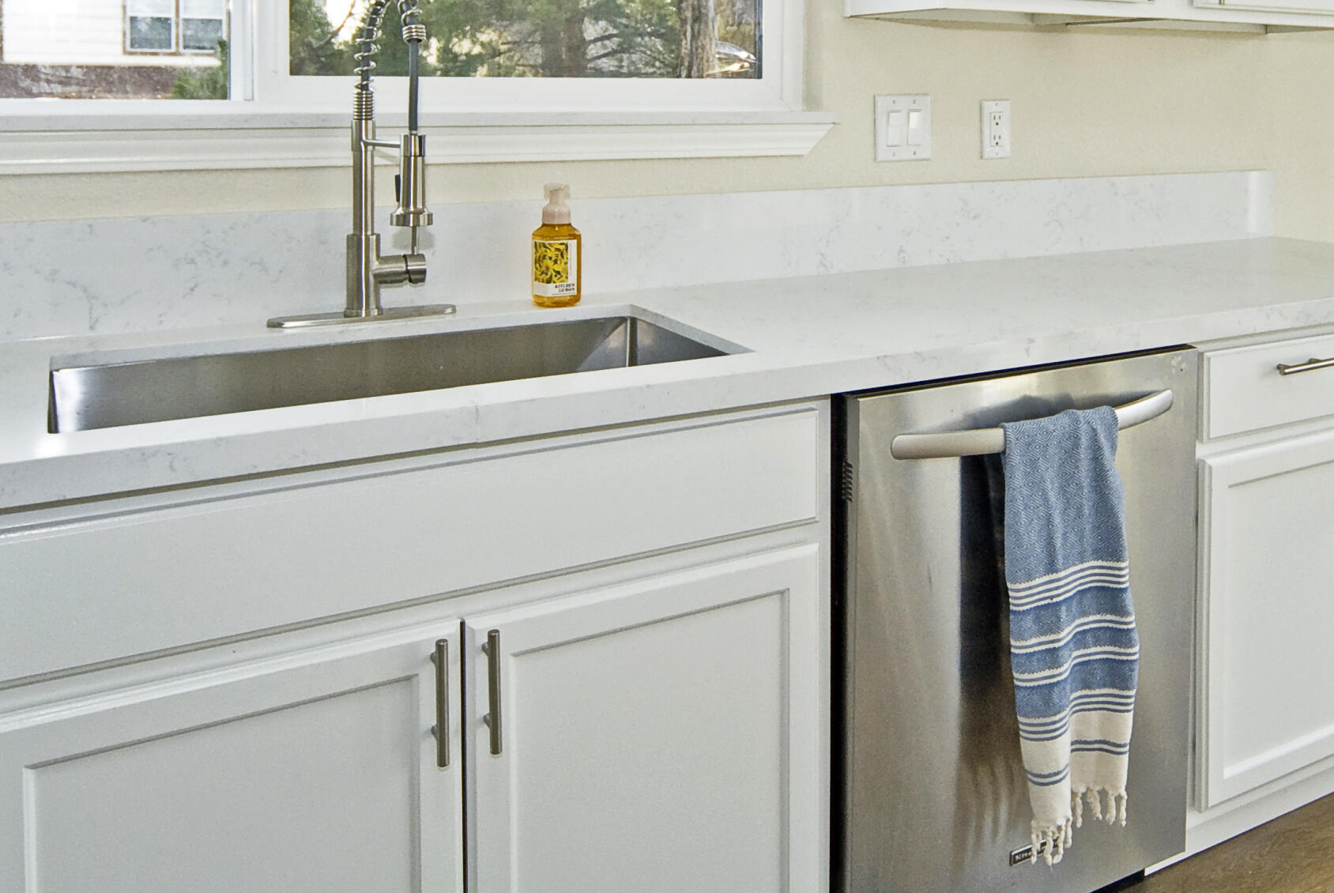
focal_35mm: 32
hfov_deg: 57.7
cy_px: 115
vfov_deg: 38.8
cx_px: 857
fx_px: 1187
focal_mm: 12
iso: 400
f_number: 7.1
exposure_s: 1/160
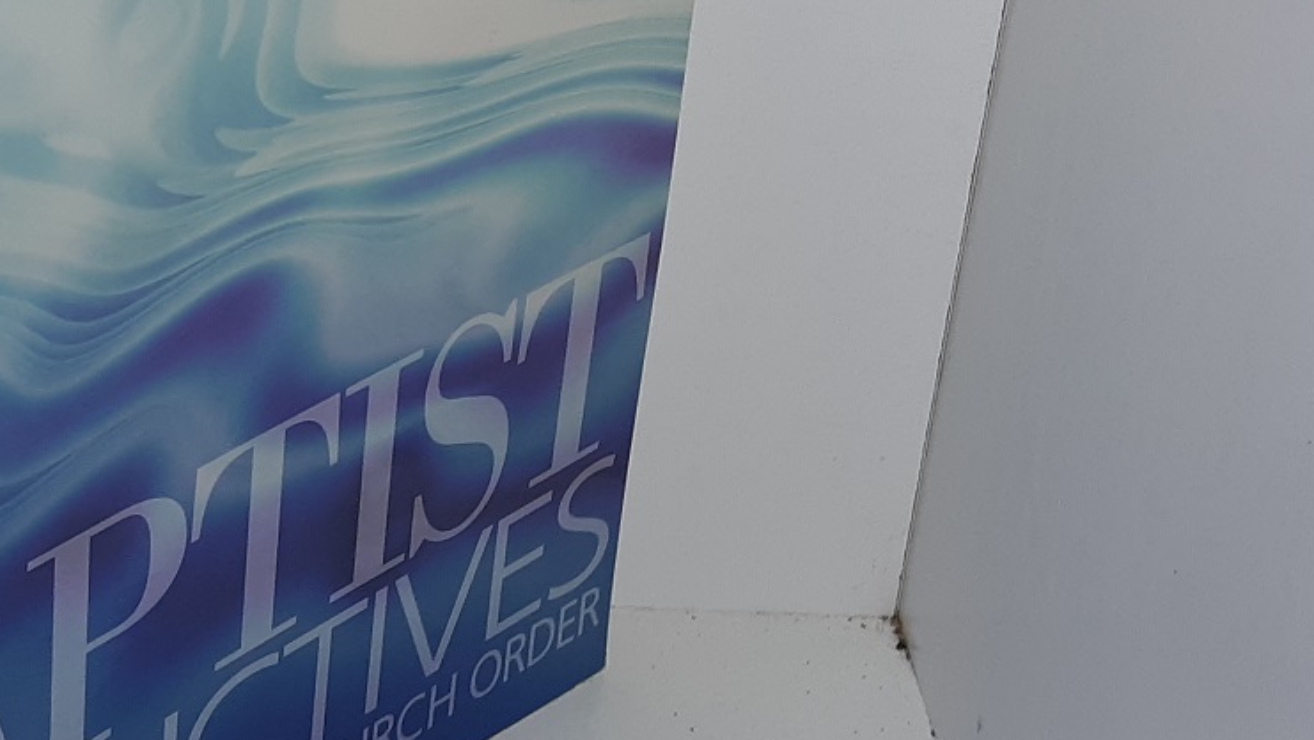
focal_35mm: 85
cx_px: 122
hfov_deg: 24.3
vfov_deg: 14.1
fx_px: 2962
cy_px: 82
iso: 40
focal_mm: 3.7
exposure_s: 1/216
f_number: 1.7
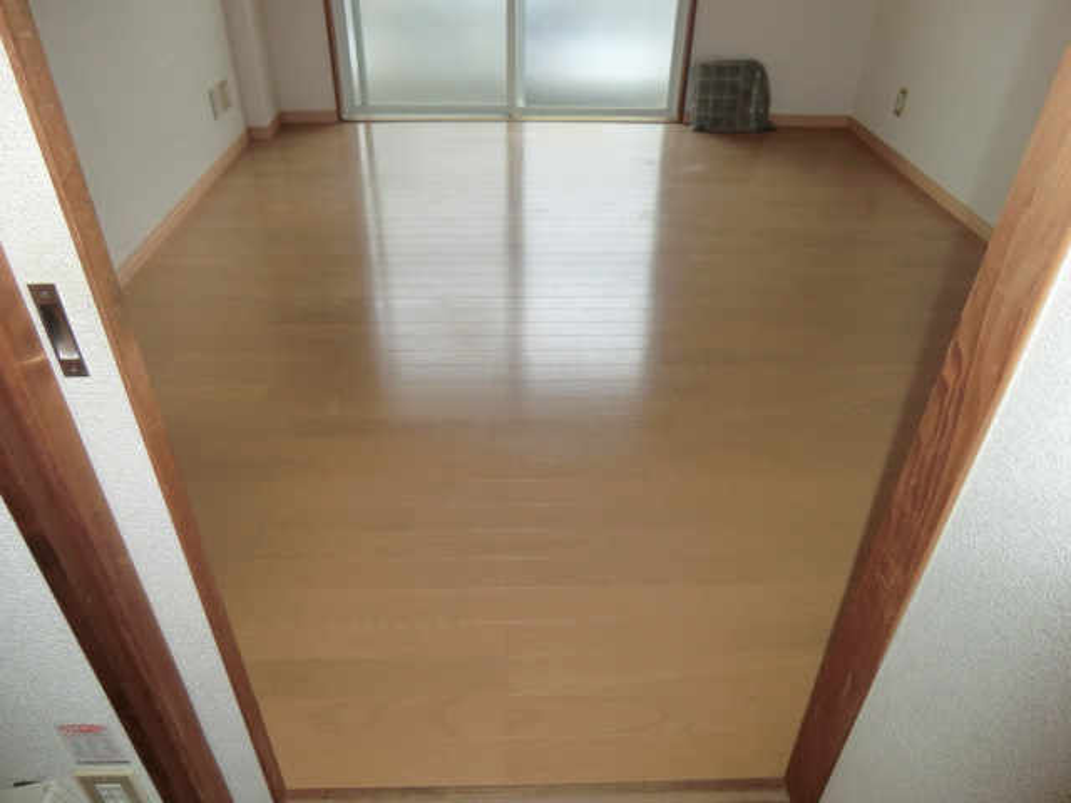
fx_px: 743
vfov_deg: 56.8
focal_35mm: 24
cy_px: 402
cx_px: 536
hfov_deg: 71.6
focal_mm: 4.3
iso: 125
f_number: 3.2
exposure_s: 1/60
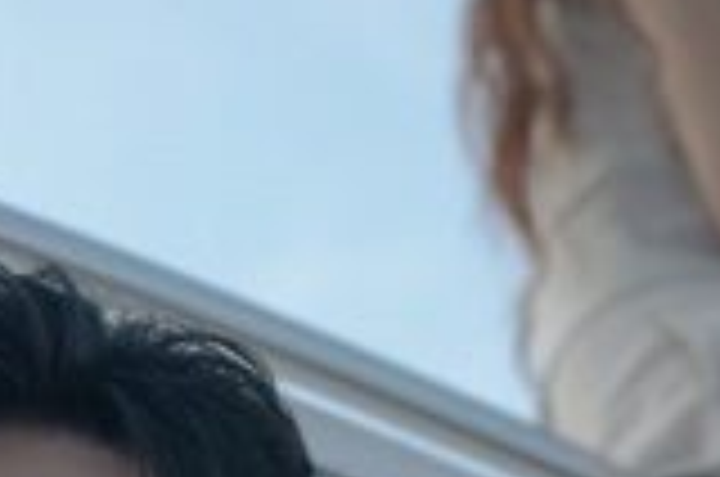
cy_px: 148
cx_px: 315
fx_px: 4571
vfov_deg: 6.0
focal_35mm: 229
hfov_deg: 9.0
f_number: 2.2
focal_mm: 50
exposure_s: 1/100
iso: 640
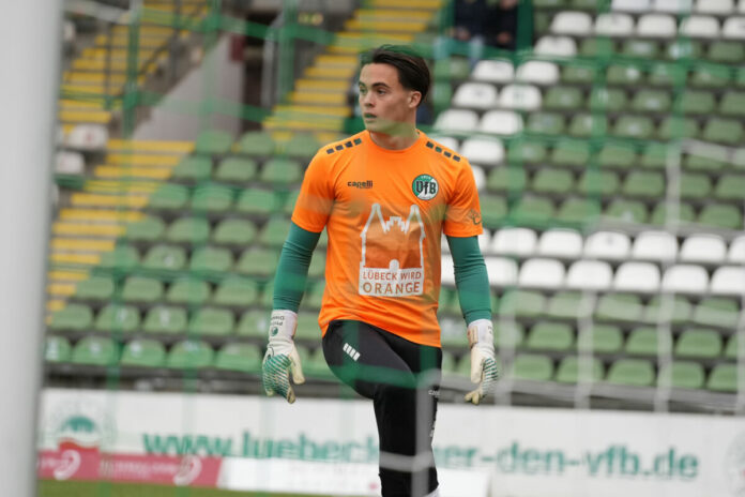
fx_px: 4139
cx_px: 372
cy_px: 248
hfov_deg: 10.3
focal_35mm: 200
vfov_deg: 6.9
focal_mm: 200
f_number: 4
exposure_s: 1/1000
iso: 2500
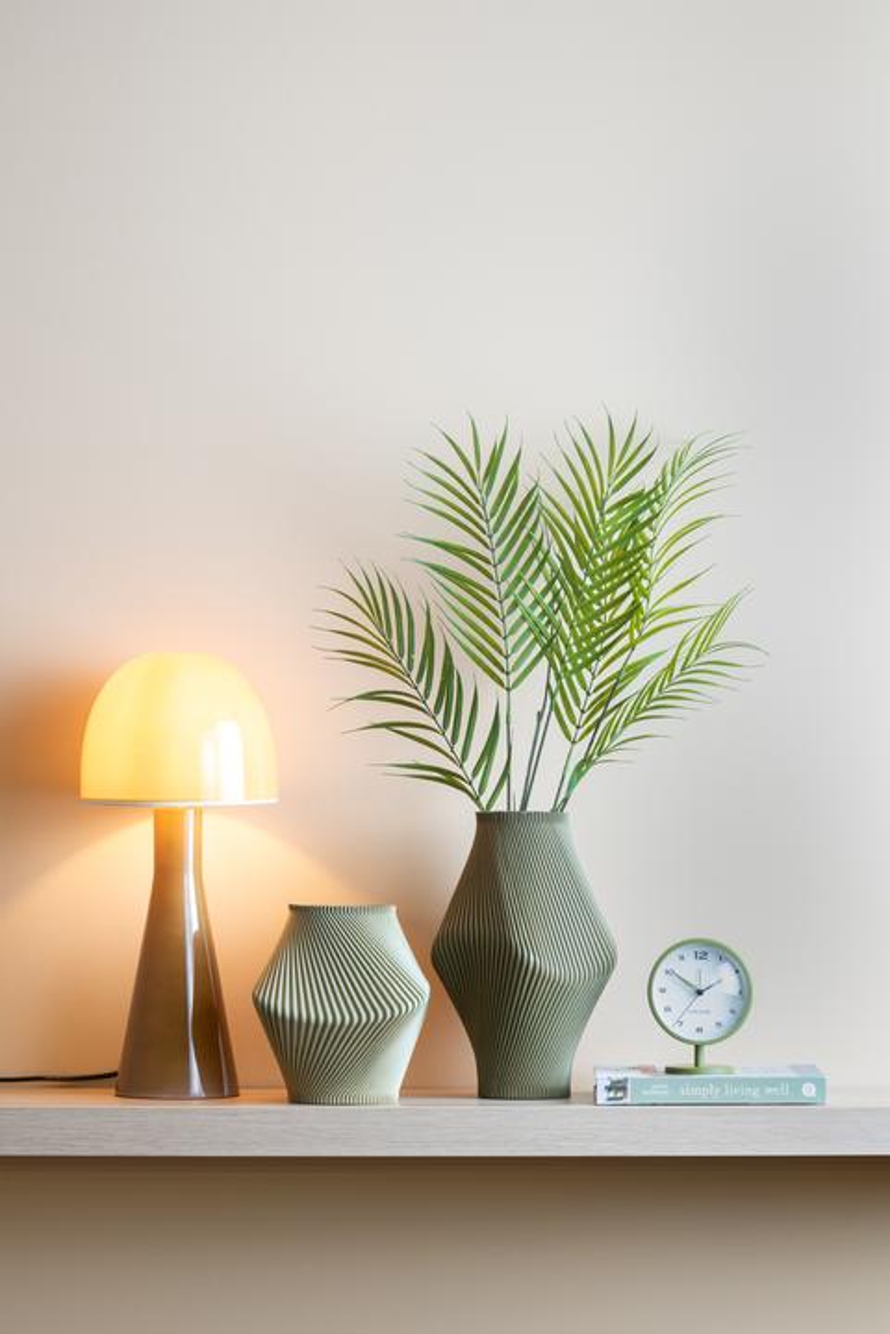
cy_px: 667
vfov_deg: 17.6
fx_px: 4301
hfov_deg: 11.8
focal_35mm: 116
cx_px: 445
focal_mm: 116
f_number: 13
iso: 50
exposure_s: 1.6
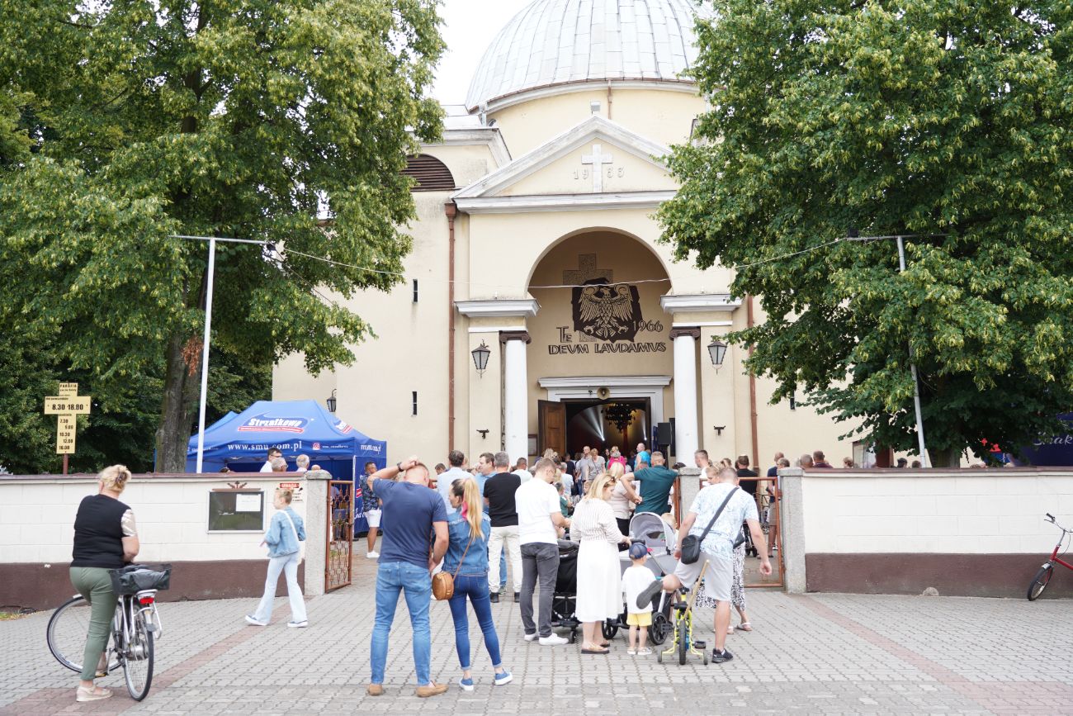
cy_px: 358
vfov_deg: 38.9
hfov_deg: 55.8
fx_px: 1013
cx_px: 536
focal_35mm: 34
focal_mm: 34
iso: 125
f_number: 4
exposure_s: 1/100
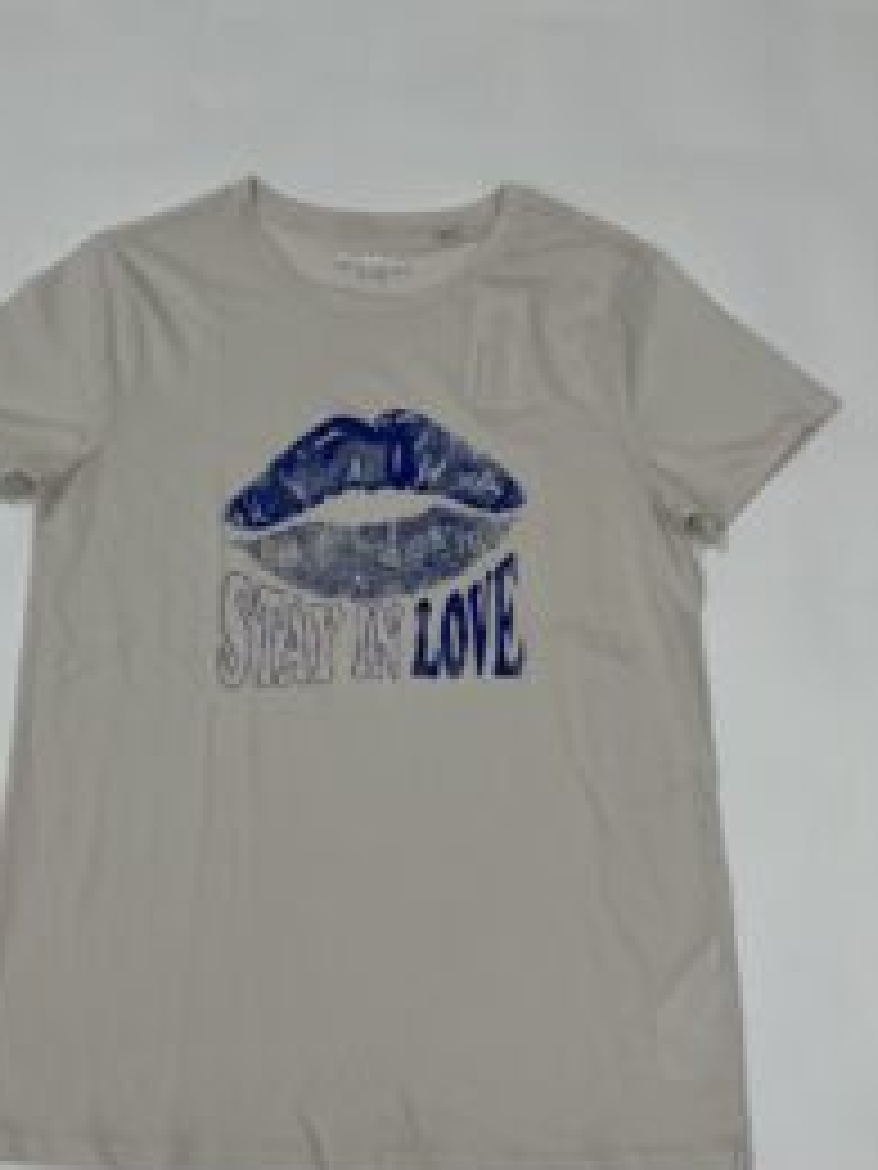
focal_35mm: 40
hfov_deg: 35.9
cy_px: 540
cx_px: 360
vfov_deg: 46.8
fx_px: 1353
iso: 64
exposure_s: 1/100
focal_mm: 5.1
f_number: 1.6
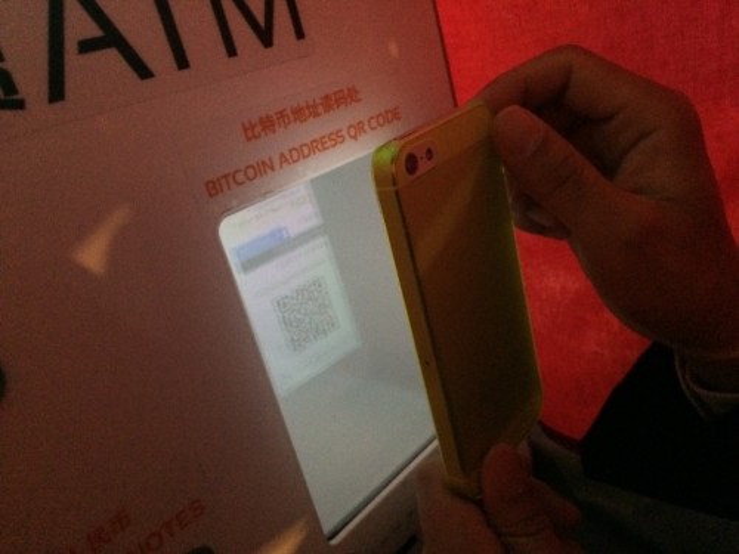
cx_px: 370
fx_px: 640
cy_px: 277
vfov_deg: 46.8
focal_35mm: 30
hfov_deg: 60.0
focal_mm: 4.12
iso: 500
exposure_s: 1/15
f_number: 2.2
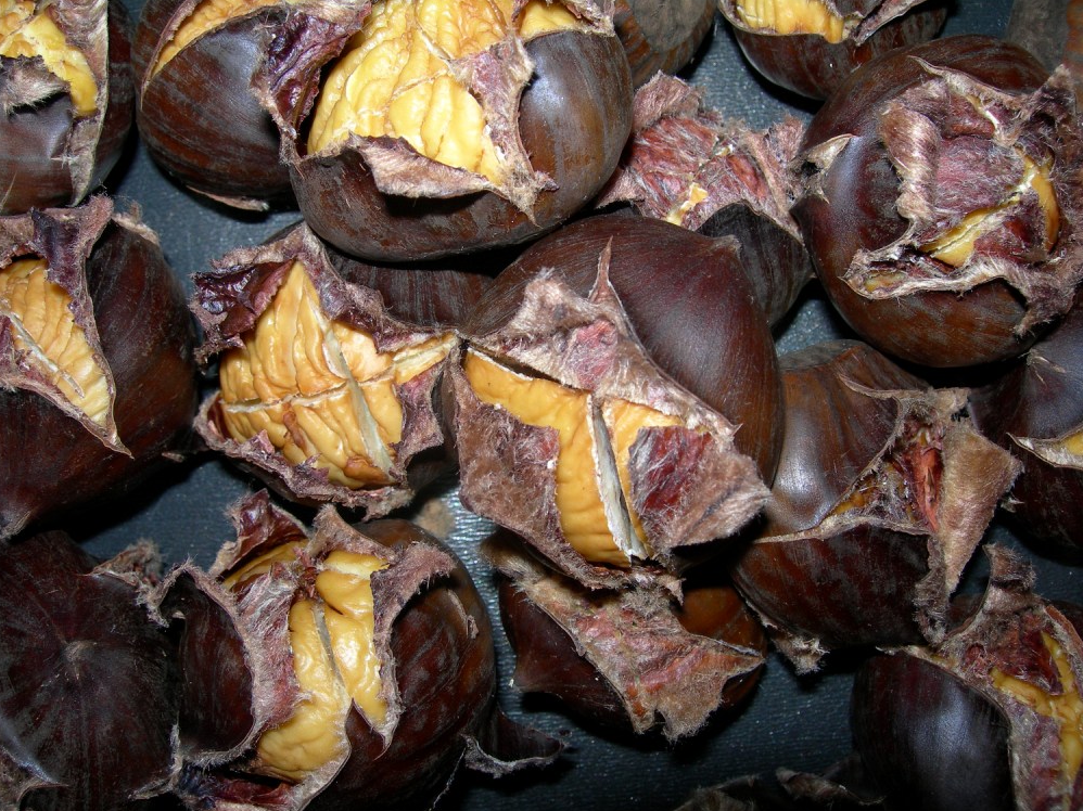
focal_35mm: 39
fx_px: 1220
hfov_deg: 47.9
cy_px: 398
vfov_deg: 36.8
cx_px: 546
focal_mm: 7.8
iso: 50
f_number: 4.8
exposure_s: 1/60.1
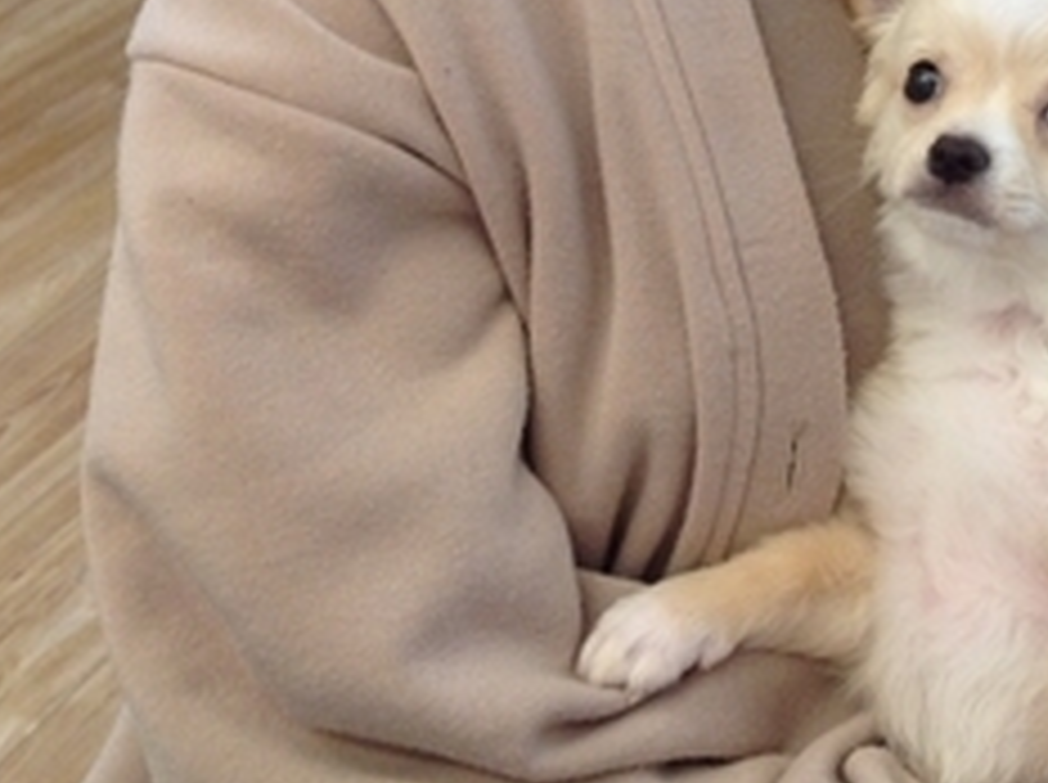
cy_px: -144
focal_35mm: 90
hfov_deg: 21.5
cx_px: 882
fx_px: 2721
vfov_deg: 15.8
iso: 80
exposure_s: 1/60
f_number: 2.4
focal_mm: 4.28
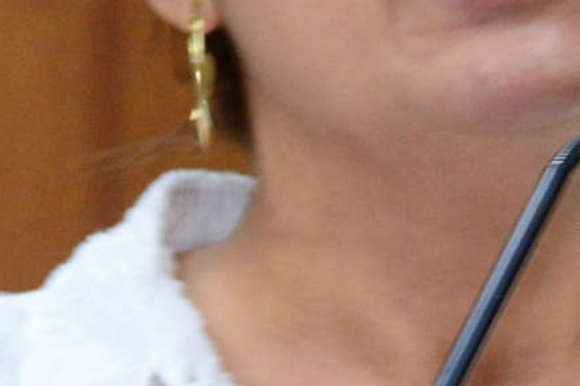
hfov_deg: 2.6
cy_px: 386
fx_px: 12566
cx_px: 455
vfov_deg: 1.8
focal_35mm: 780
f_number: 4.5
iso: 2000
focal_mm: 112
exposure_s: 1/60
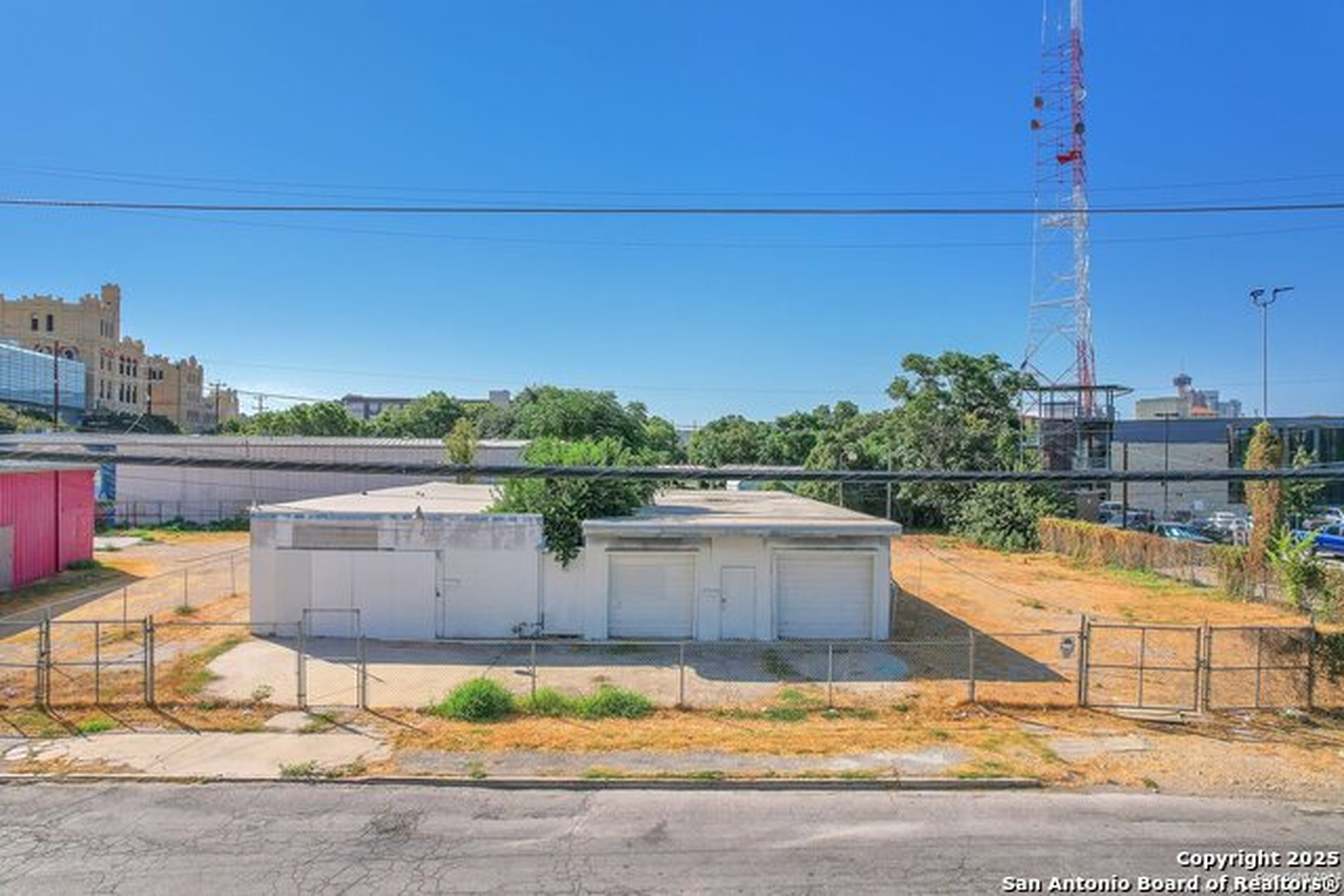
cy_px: 448
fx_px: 821
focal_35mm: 22
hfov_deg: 78.6
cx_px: 672
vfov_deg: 57.3
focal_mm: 8.38
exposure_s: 1/640
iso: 100
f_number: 2.8
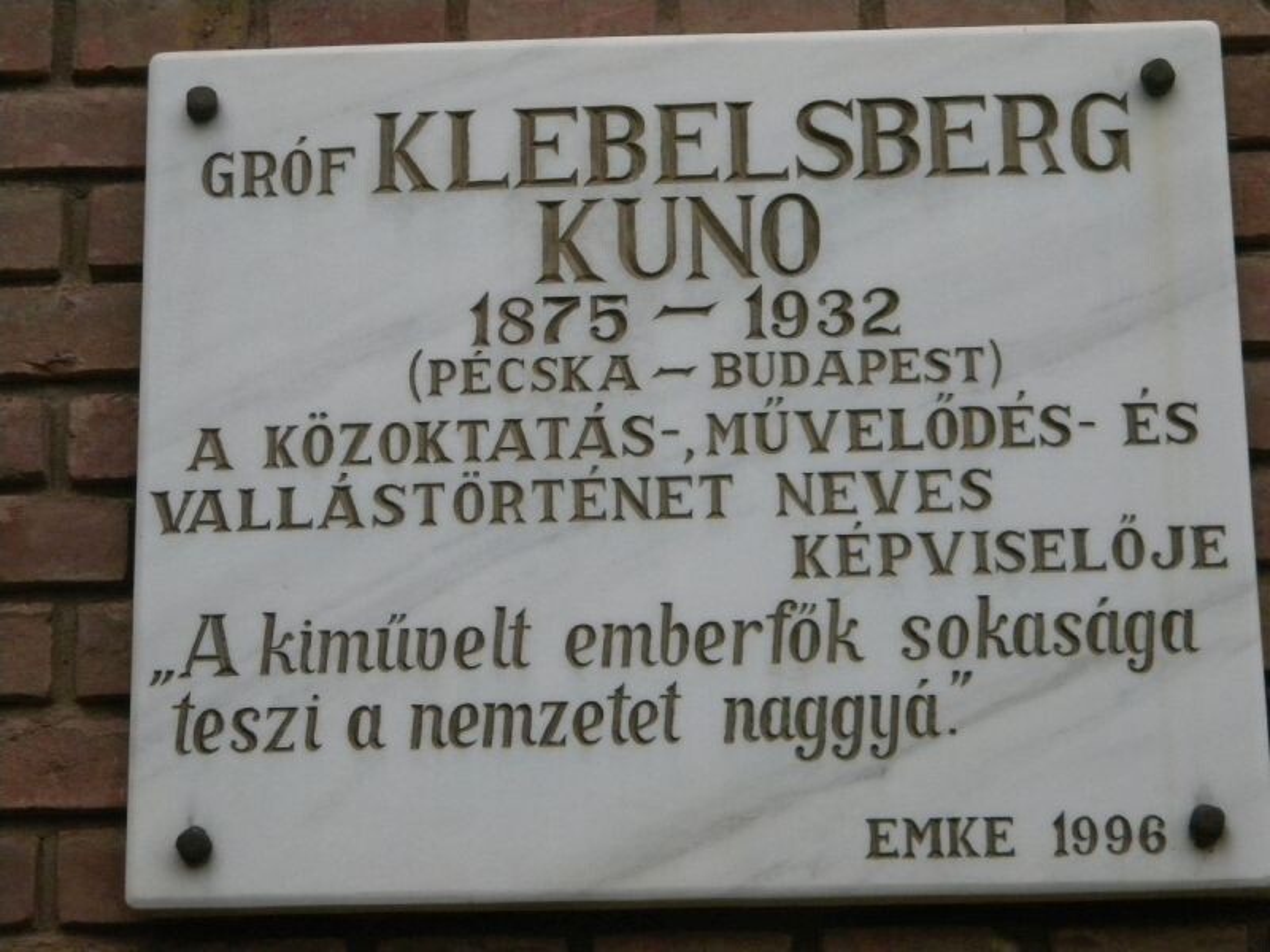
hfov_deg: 18.7
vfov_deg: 14.1
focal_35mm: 105
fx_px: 3852
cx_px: 635
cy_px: 476
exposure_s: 1/275
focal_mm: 19
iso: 400
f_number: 4.7
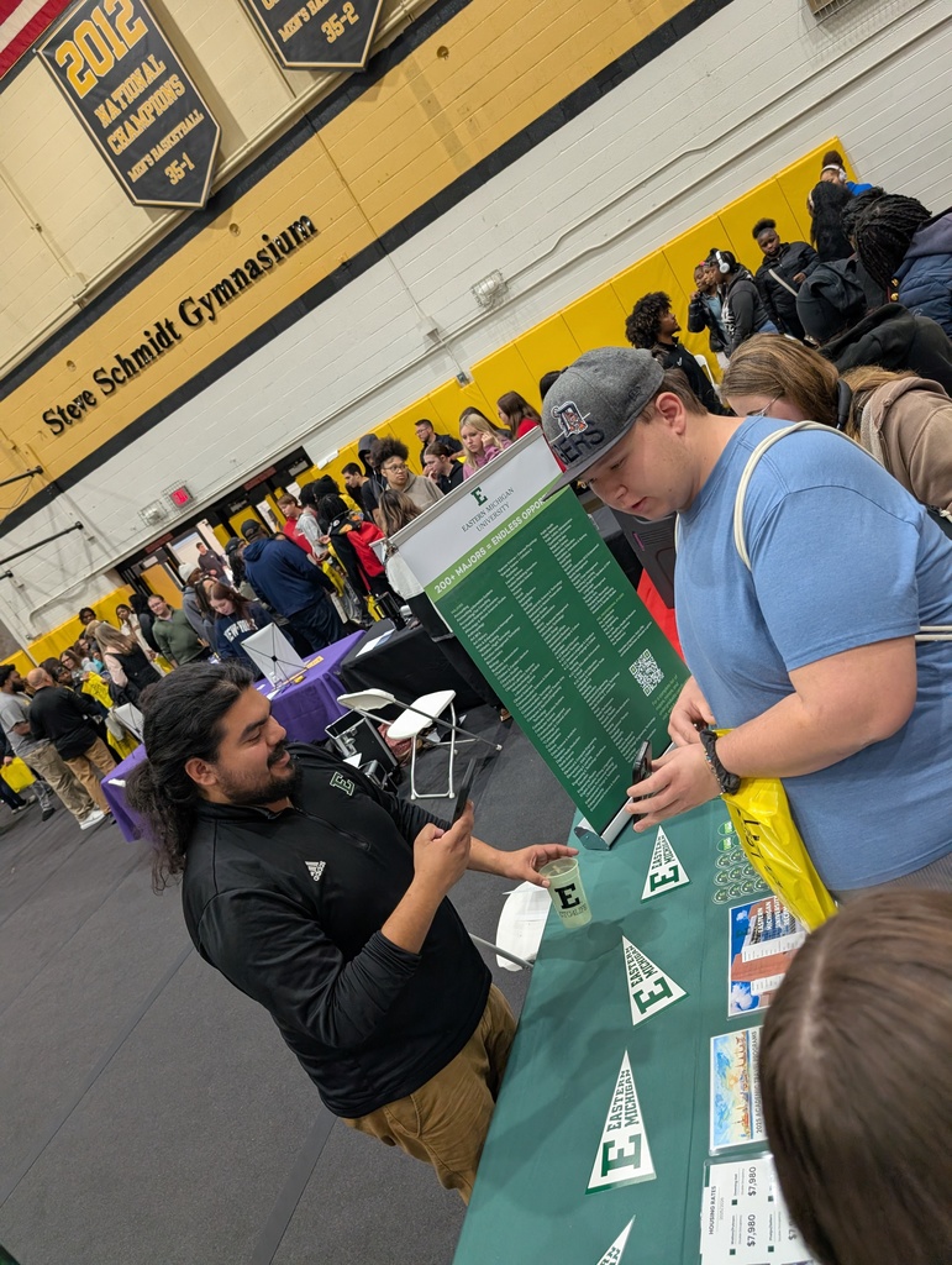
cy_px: 632
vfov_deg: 71.5
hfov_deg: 56.9
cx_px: 476
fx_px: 878
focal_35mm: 24
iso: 648
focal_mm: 6.9
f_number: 1.68
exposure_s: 1/336
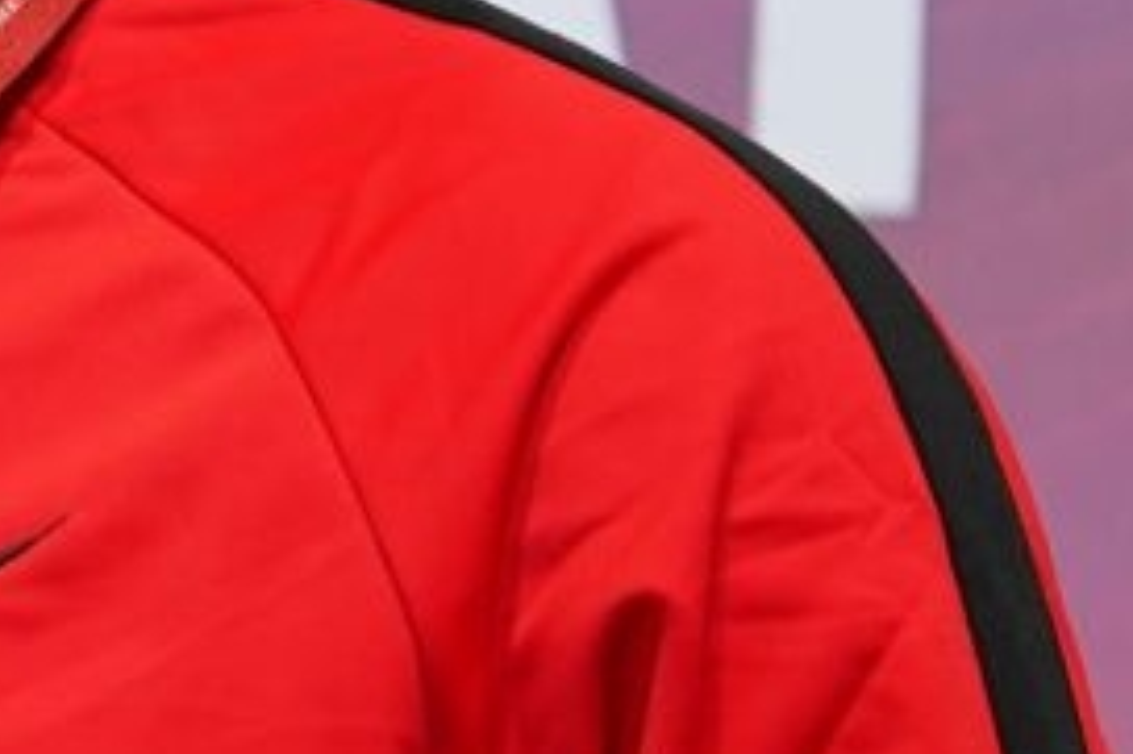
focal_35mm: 1145
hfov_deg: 1.8
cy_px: 779
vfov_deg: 1.2
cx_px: -2216
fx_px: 36013
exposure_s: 1/250
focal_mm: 173
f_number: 3.5
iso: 1000
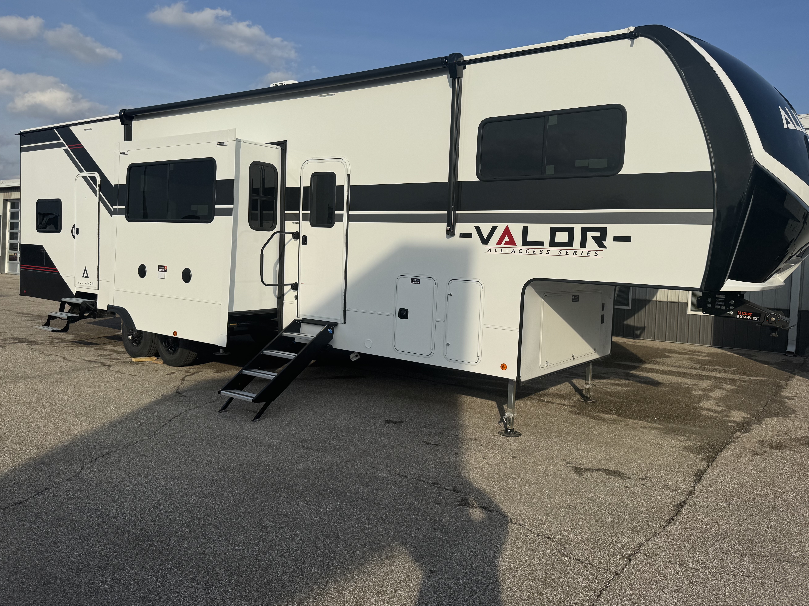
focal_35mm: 26
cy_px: 281
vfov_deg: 53.0
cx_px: 430
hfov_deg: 67.2
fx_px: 608
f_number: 1.78
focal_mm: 6.76
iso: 80
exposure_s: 1/9009
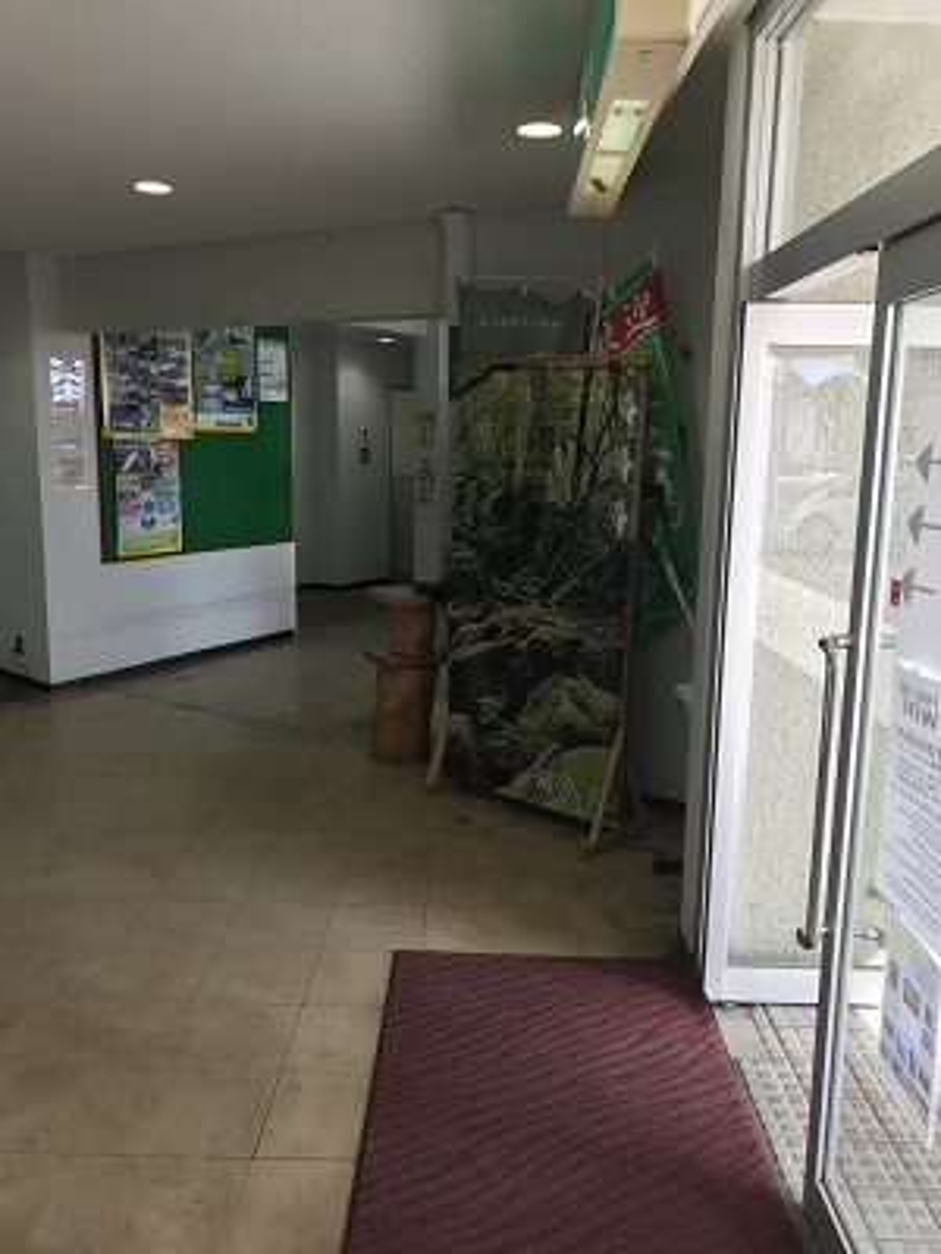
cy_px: 627
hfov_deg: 49.7
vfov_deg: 63.4
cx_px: 470
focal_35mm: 28
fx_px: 1015
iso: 20
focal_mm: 3.99
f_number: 1.8
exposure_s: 1/128
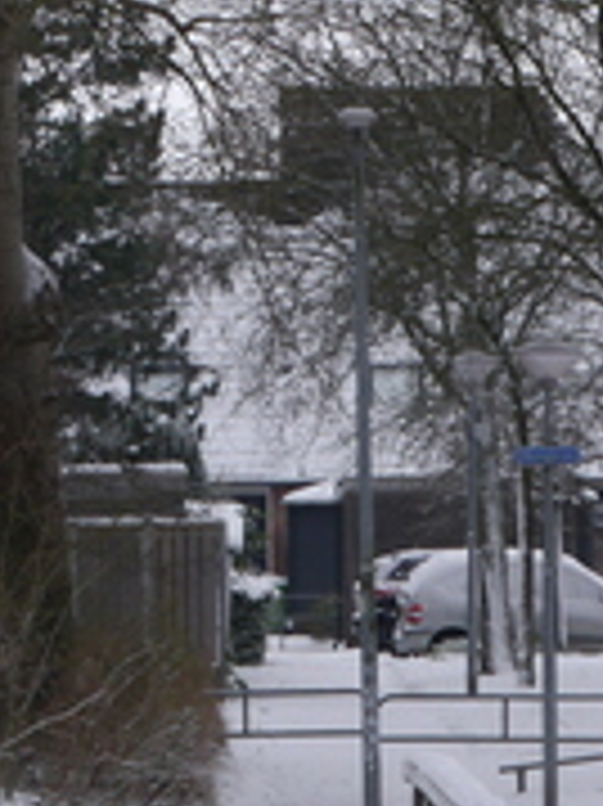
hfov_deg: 4.8
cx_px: 270
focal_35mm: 308
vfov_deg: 6.4
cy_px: 444
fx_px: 7162
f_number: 7.1
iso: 160
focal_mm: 45
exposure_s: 1/125
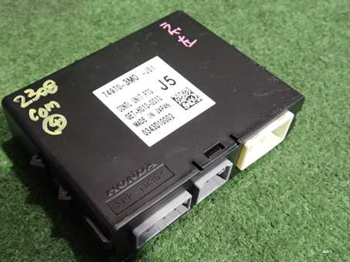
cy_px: 146
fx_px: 425
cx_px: 146
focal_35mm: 42
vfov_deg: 34.3
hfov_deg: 44.6
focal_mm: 5.79
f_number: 2.4
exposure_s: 1/40
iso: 1000
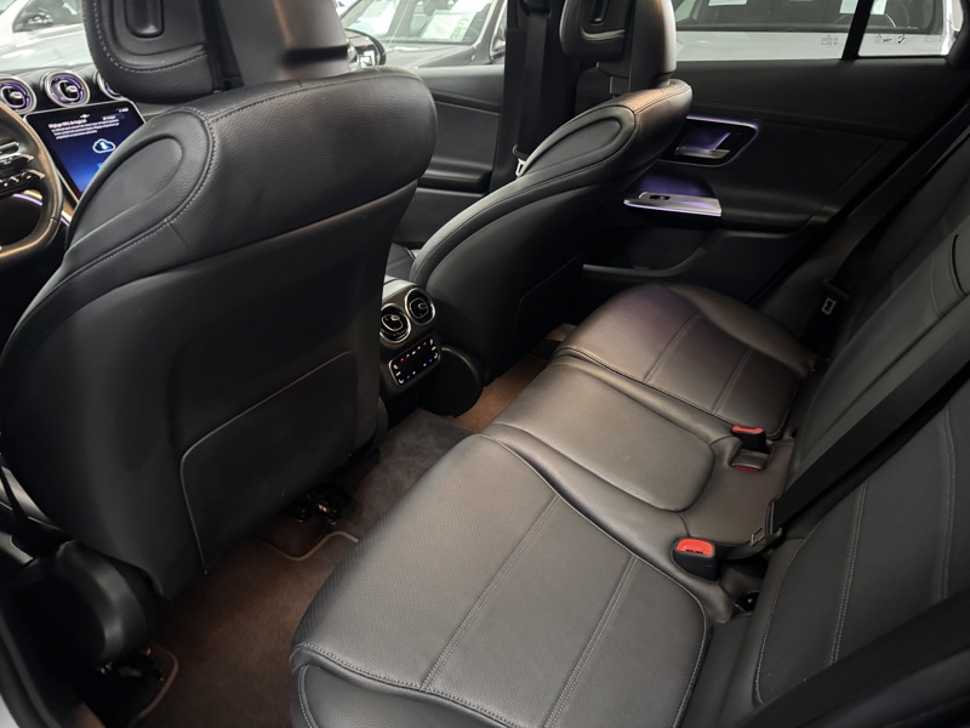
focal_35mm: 24
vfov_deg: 56.8
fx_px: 673
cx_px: 485
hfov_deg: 71.6
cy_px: 364
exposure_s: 1/25
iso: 1000
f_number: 1.78
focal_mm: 6.76
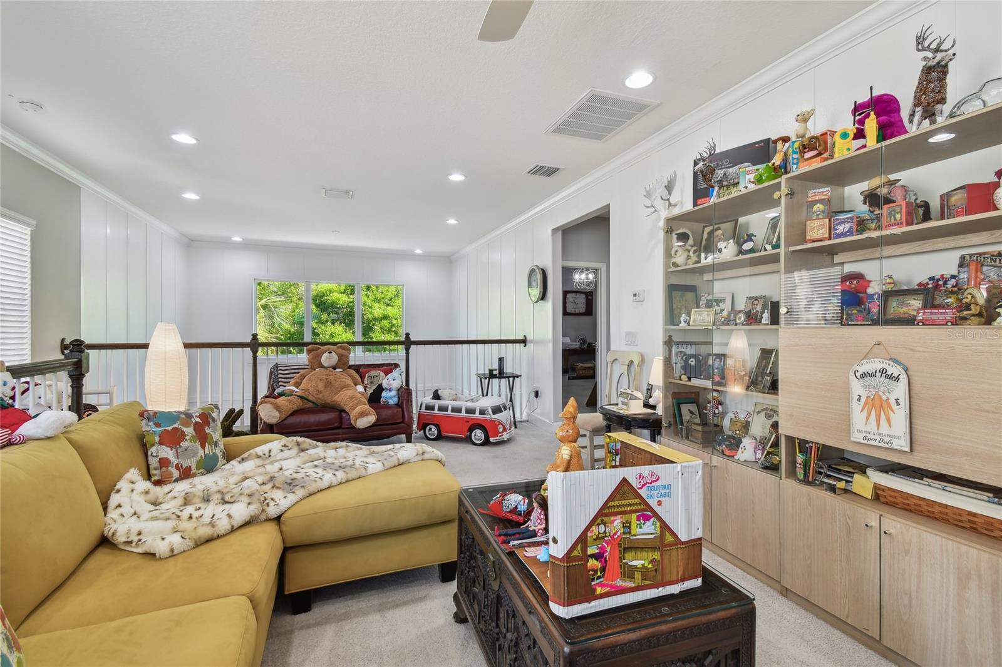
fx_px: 417
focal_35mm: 15
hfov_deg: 100.4
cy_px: 334
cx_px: 501
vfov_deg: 77.3
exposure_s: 1/6
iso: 100
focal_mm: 10
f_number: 7.1
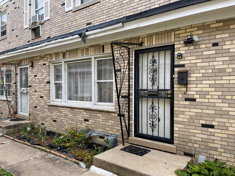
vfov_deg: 53.1
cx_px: 118
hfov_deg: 67.3
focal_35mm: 26
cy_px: 88
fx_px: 177
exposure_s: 1/587
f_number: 1.6
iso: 32
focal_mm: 5.1
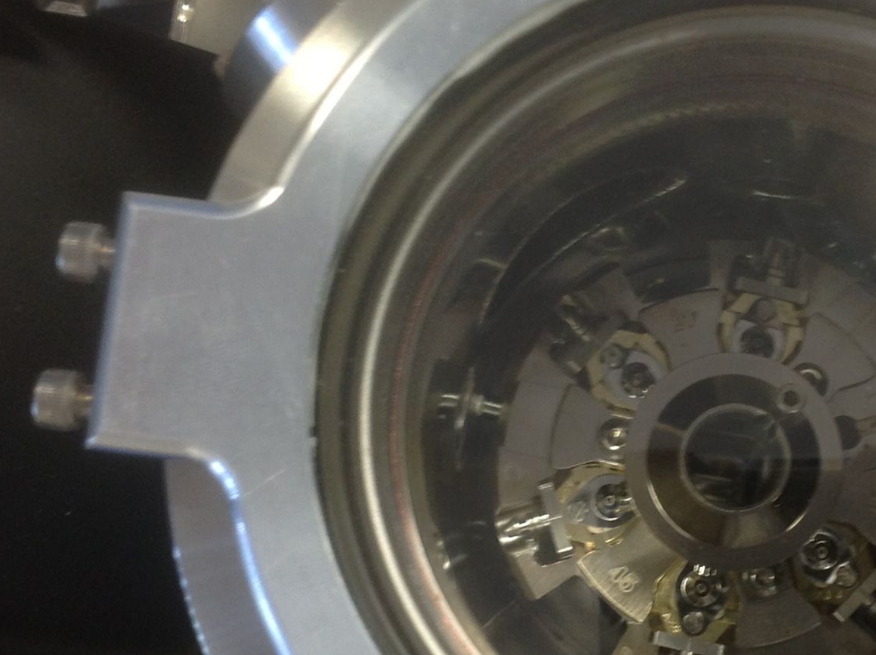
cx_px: 633
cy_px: 374
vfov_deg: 18.4
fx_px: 2022
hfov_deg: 24.2
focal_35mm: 80
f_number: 2.4
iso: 64
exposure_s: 1/17
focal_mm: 4.28
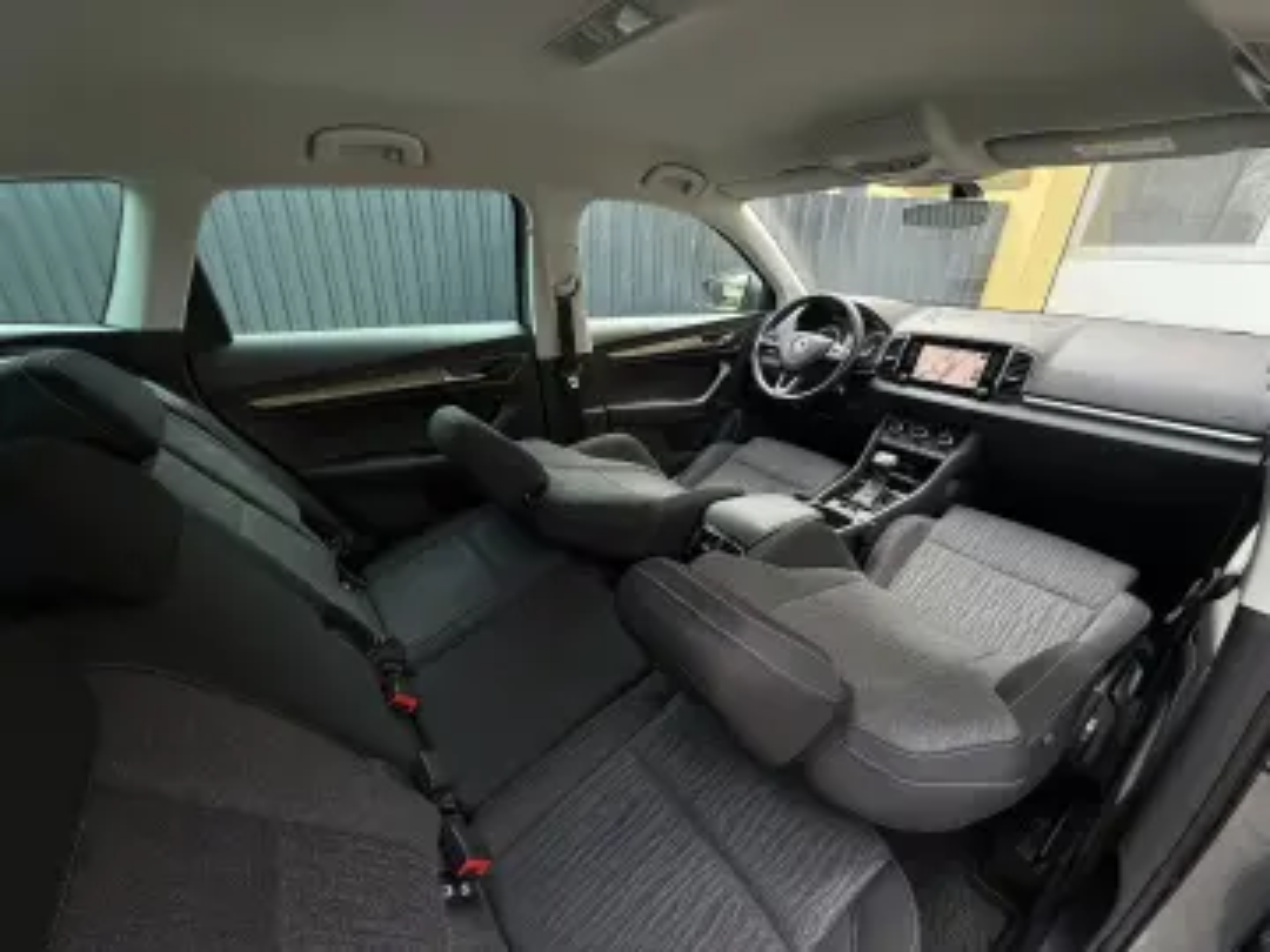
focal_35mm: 14
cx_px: 635
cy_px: 476
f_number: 2.2
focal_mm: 2.22
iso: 50
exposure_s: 1/151
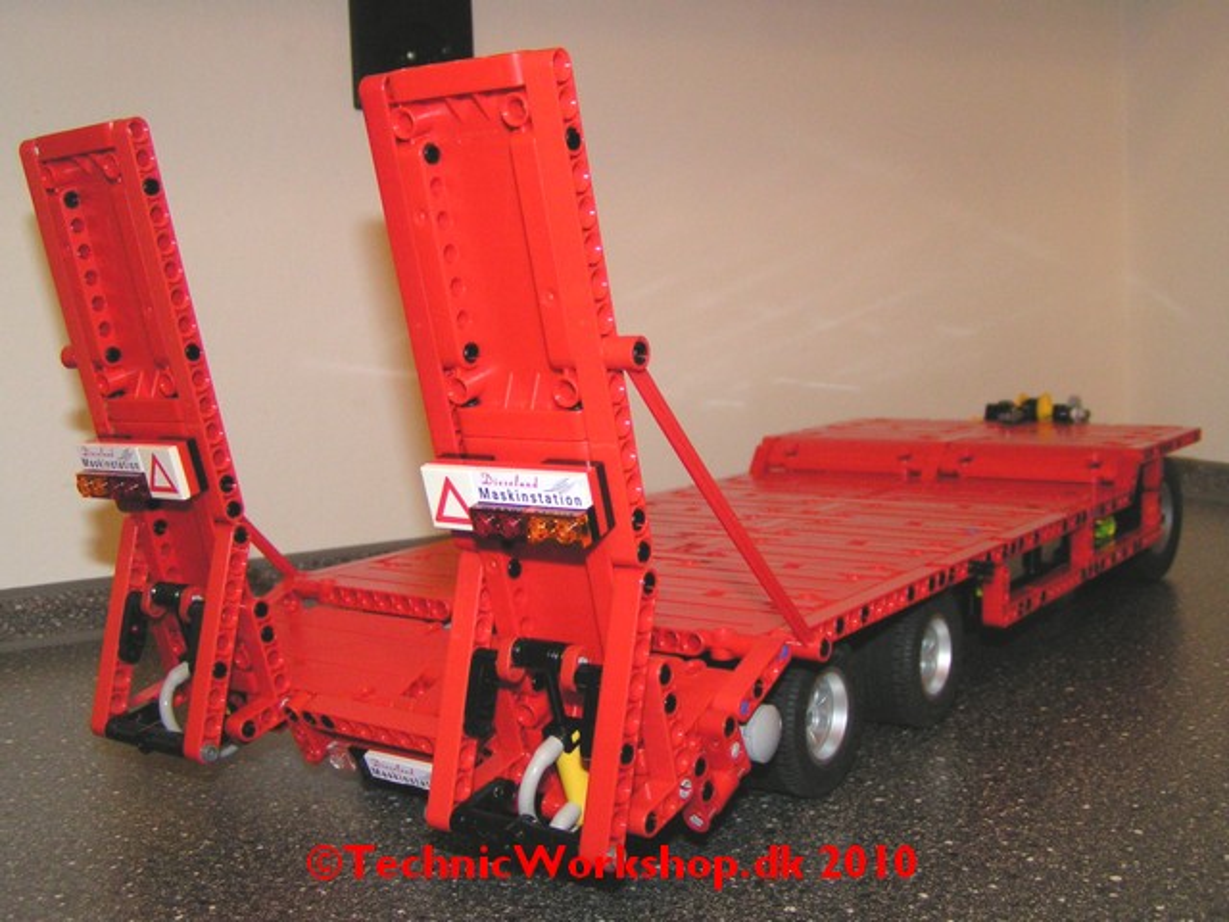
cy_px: 461
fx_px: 1349
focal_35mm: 38
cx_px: 614
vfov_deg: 37.7
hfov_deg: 49.0
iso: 200
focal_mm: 5.8
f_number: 2.8
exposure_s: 1/40
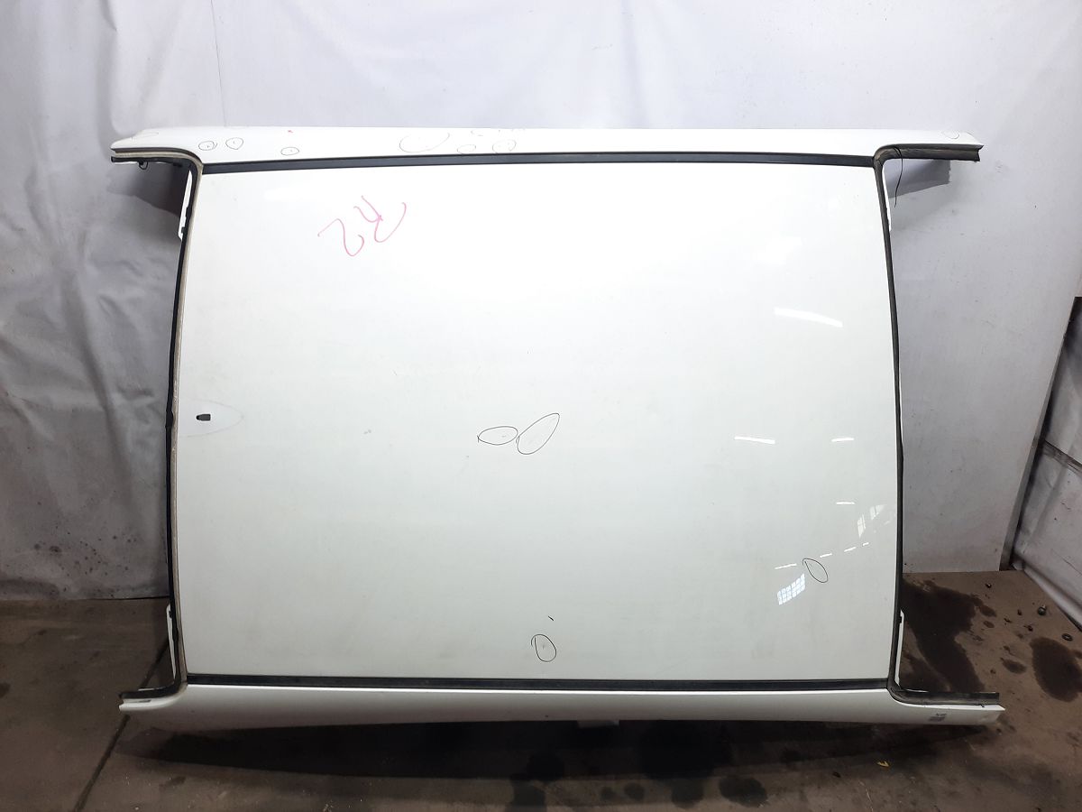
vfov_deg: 54.9
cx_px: 541
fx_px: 781
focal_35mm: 25
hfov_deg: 69.4
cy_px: 406
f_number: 2
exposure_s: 1/50
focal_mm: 4.6
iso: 100
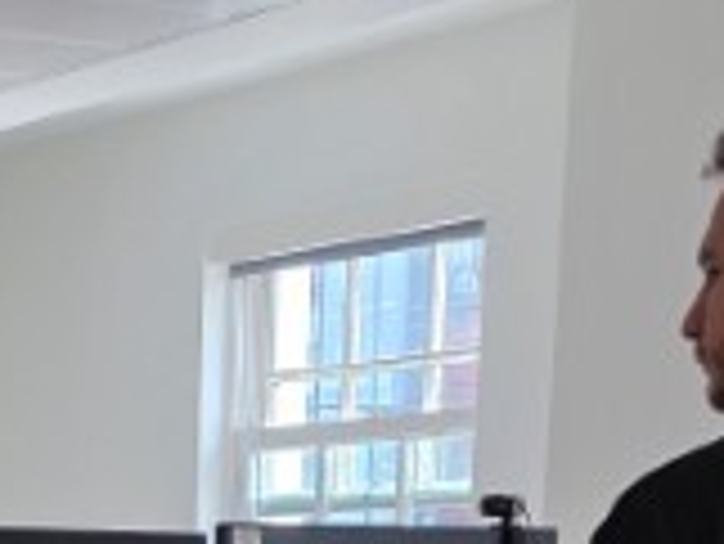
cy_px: 1407
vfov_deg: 10.2
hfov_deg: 15.4
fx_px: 2554
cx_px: -191
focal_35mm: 122
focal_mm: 6.3
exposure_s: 1/100
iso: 64
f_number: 1.7
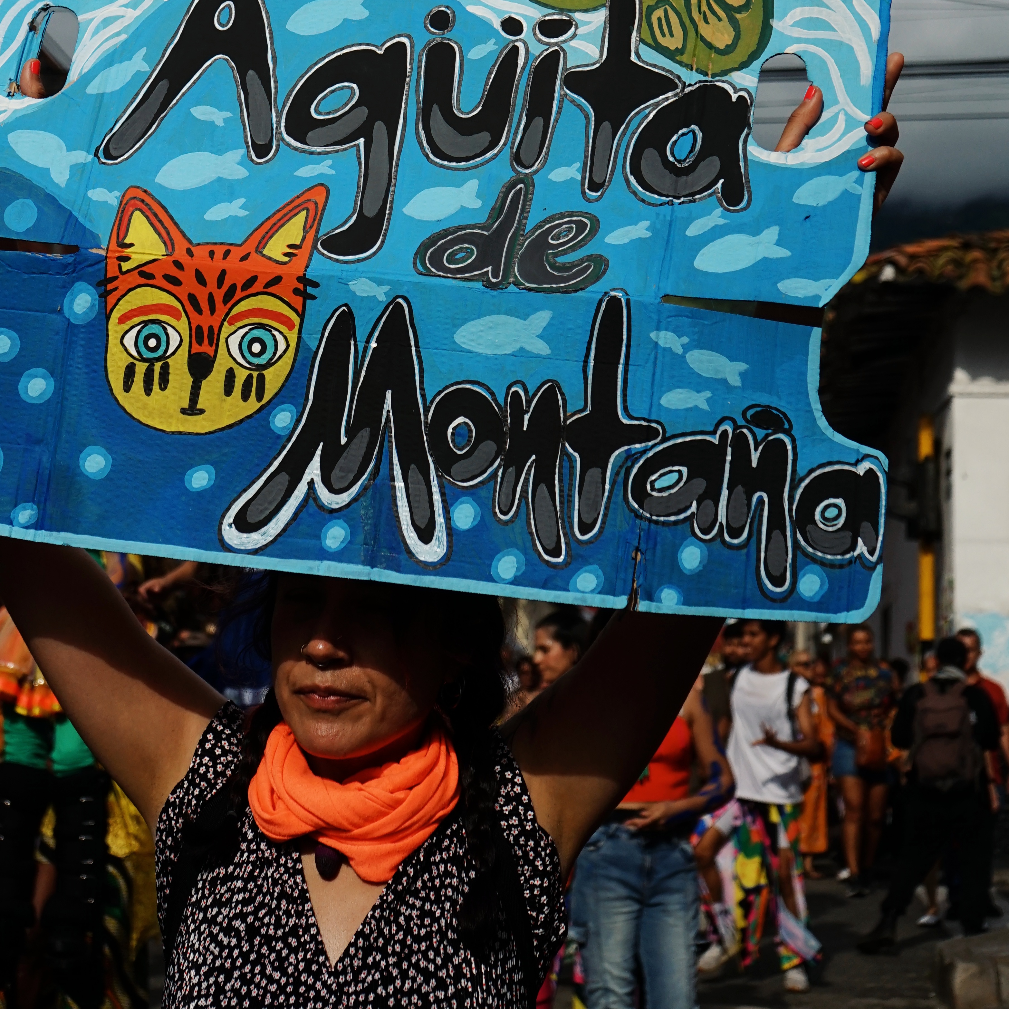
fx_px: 2308
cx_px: 374
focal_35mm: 70
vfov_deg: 24.1
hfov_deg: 24.6
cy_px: 136
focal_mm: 43
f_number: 5.6
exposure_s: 1/5000
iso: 500
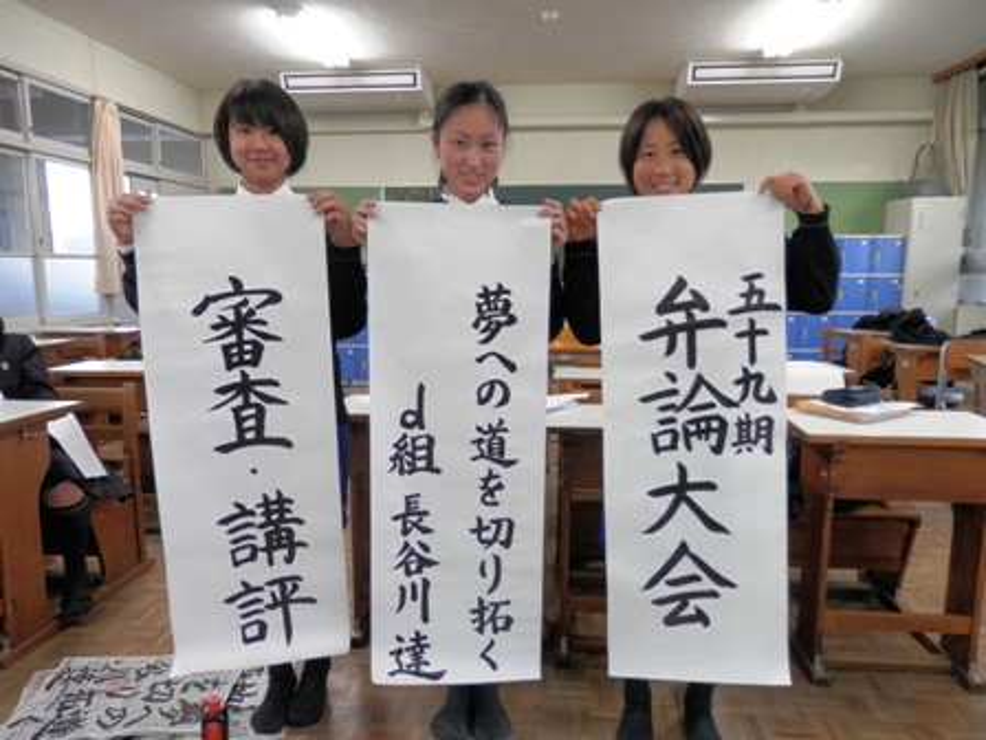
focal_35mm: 25
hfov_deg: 69.4
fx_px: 712
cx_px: 493
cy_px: 370
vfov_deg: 54.9
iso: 160
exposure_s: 1/30
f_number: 3
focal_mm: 4.5
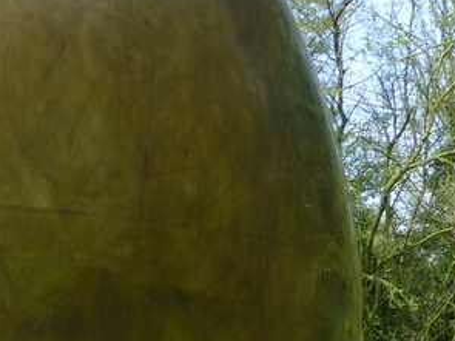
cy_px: 355
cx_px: -324
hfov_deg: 14.9
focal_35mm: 118
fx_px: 1550
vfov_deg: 12.4
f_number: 3.7
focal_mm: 6.1
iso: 100
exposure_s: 1/200
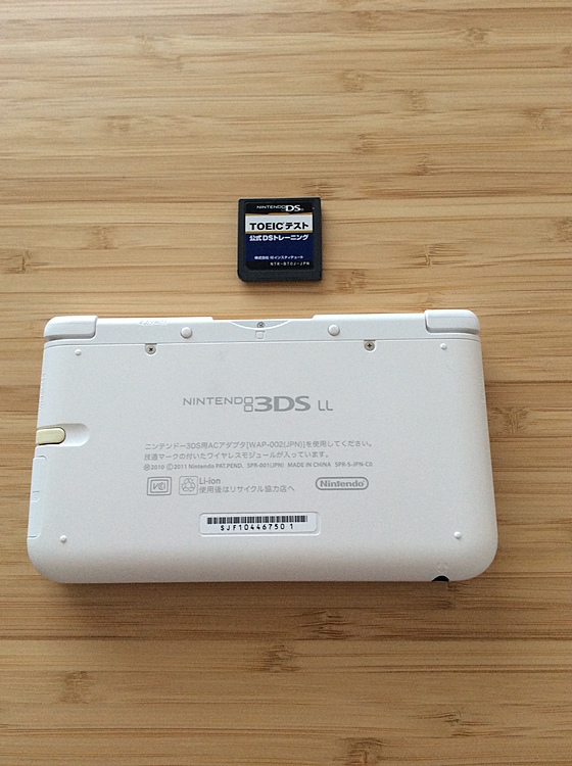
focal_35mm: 32
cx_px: 286
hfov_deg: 44.0
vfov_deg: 56.9
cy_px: 383
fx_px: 707
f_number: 2.4
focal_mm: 3.3
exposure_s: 1/24
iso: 64
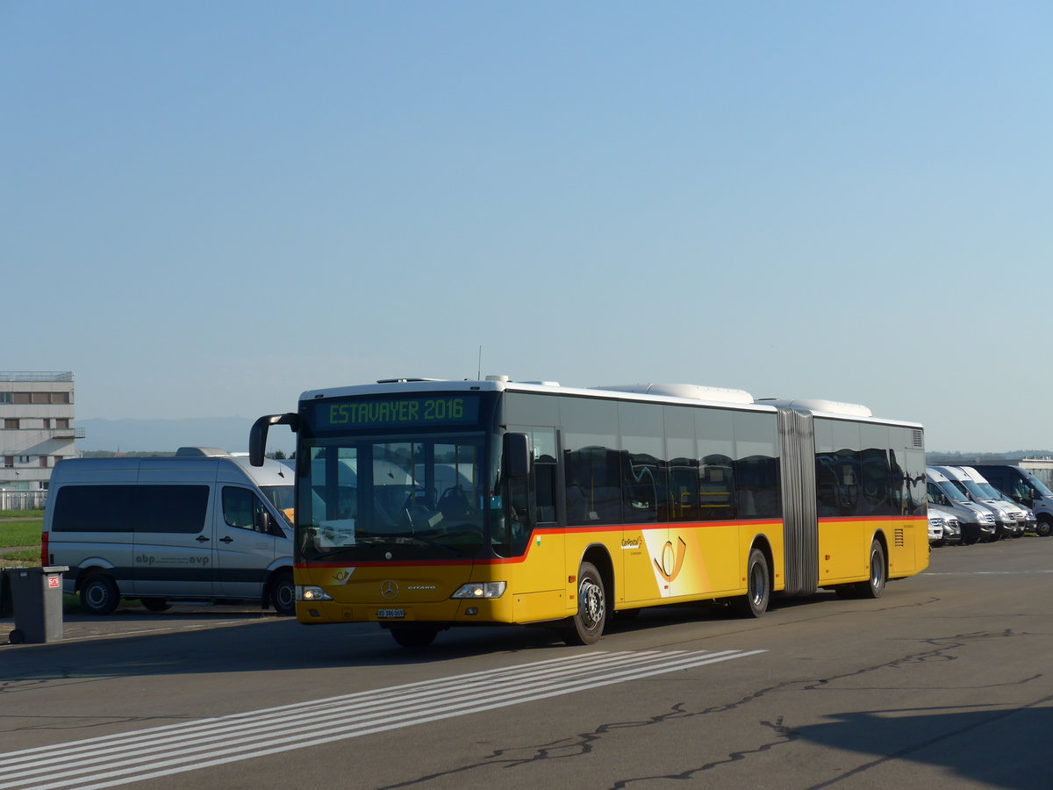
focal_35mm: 86
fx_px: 2616
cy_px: 395
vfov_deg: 17.2
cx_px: 526
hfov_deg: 22.8
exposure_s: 1/800
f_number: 4.5
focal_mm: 17
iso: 80
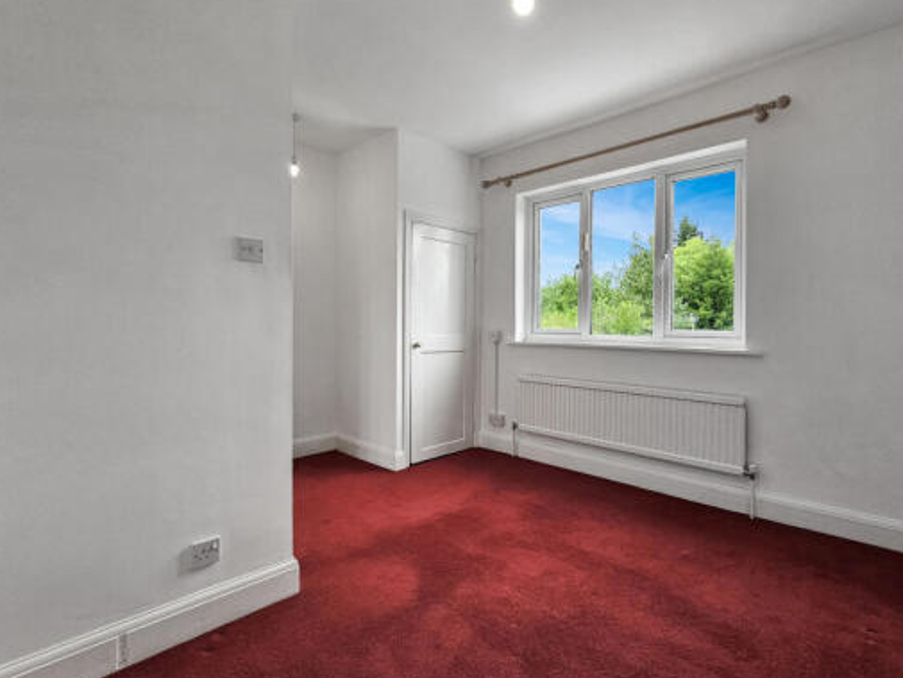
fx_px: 391
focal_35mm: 15
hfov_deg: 97.8
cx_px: 498
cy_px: 364
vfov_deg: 81.6
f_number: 2.2
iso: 50
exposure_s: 1/140
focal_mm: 2.2
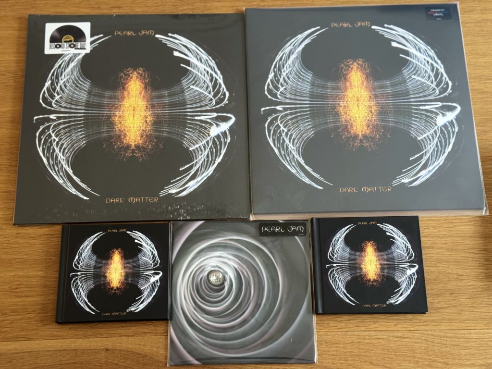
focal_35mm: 48
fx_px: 682
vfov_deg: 30.3
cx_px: 246
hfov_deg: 39.7
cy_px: 184
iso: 500
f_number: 1.78
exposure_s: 1/25
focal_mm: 6.76
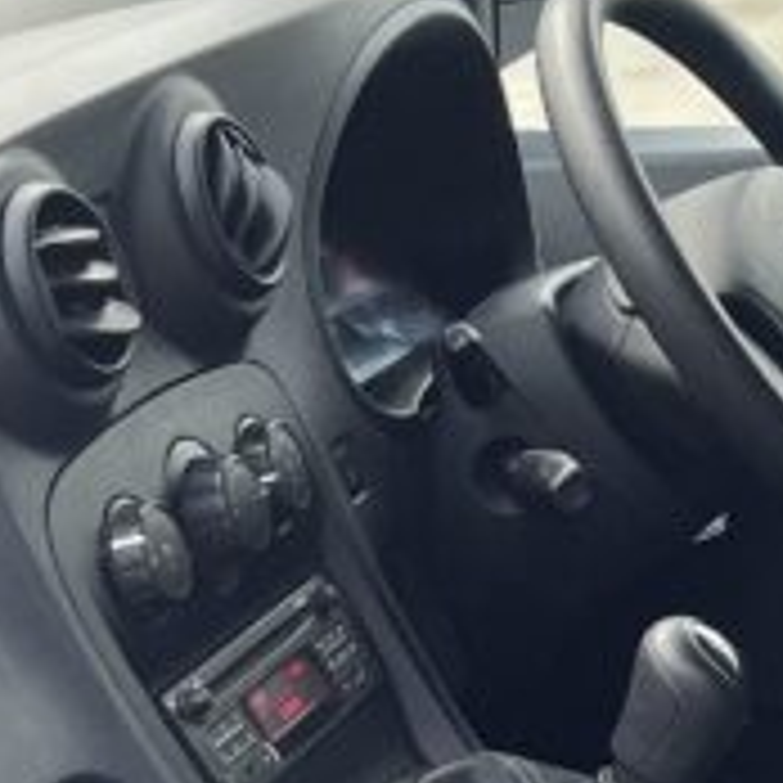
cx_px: 886
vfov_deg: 12.8
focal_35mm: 135
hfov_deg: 12.7
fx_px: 3455
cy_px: 724
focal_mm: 5.1
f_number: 1.6
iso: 80
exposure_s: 1/121
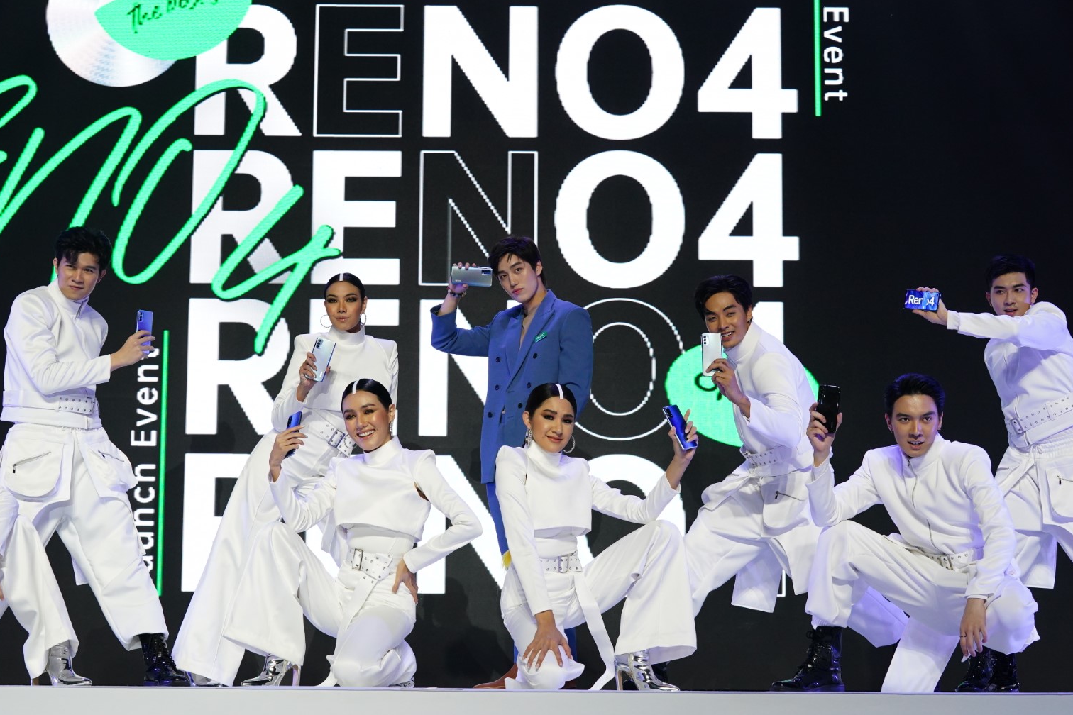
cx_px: 520
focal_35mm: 75
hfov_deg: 27.0
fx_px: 2235
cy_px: 367
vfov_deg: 18.2
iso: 3200
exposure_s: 1/200
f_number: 7.1
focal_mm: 70
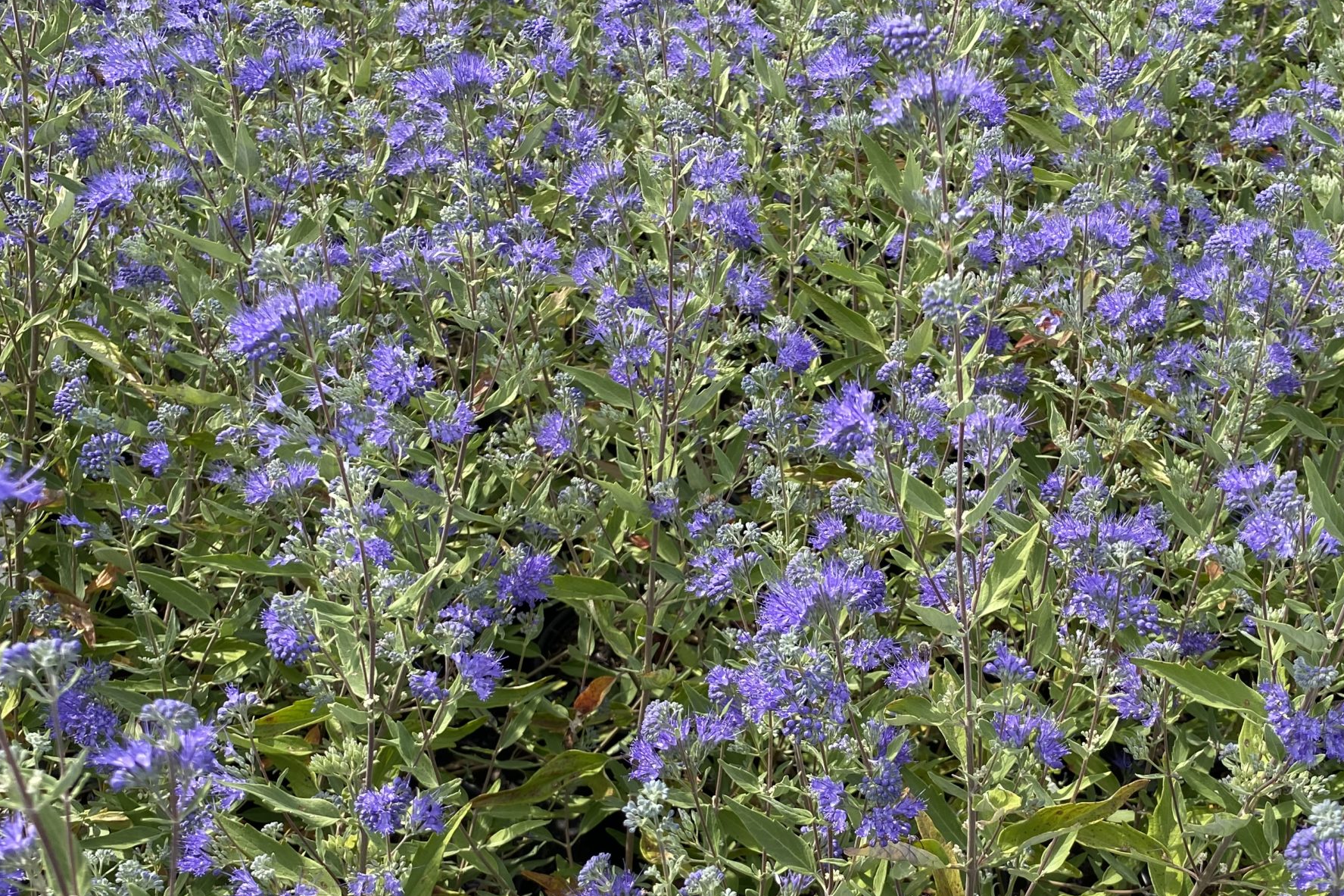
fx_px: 1456
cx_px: 836
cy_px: 542
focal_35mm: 39
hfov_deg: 49.1
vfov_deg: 34.1
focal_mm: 4.25
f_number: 1.8
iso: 32
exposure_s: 1/585
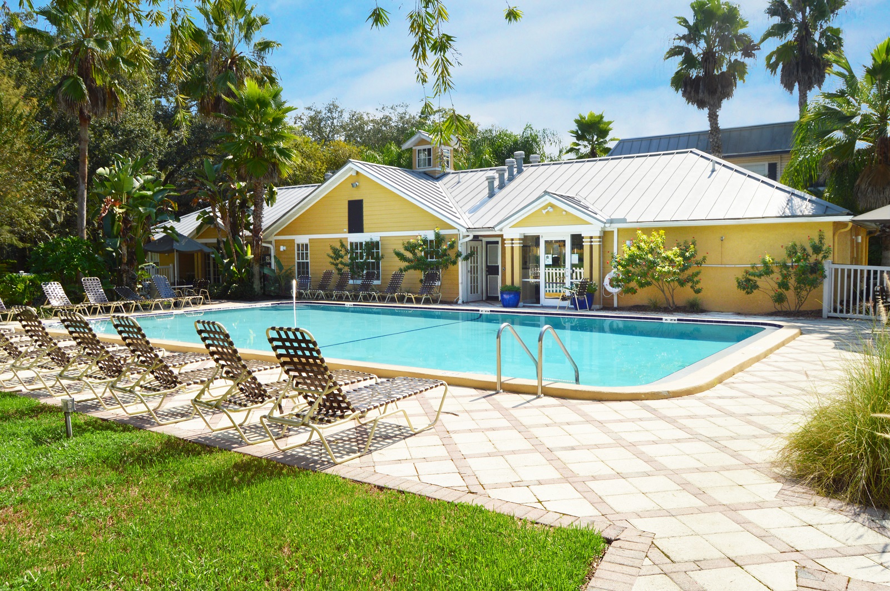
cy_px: 296
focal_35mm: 27
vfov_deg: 47.8
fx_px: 667
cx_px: 445
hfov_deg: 67.4
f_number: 10
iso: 100
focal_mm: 18
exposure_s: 1/200
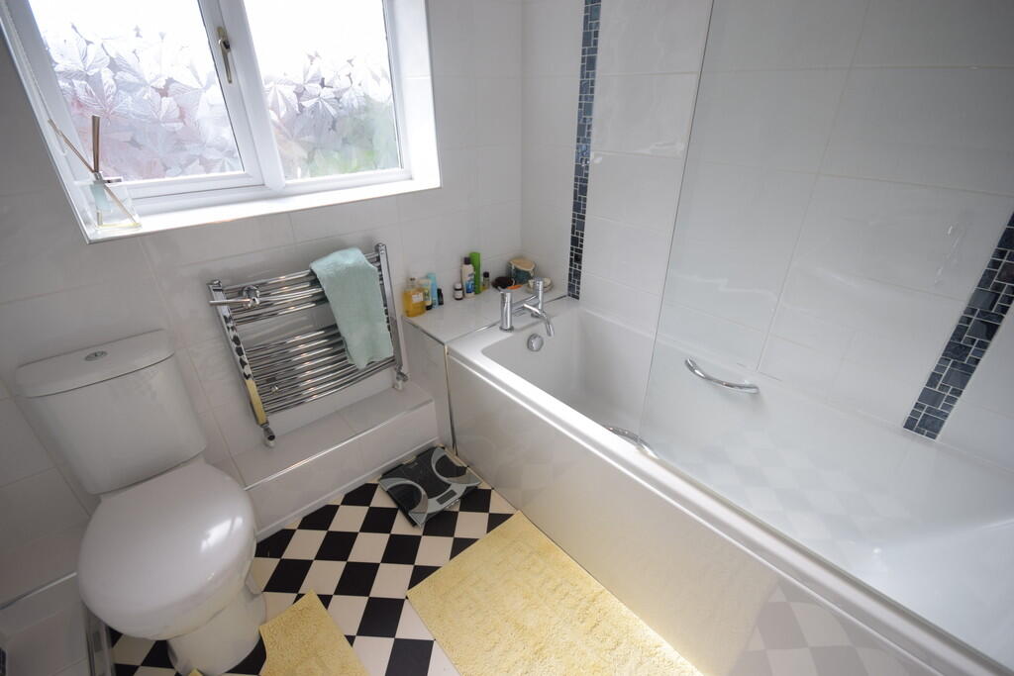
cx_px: 507
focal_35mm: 15
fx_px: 423
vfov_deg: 77.3
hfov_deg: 100.4
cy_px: 338
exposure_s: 1/160
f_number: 6.3
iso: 400
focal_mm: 10
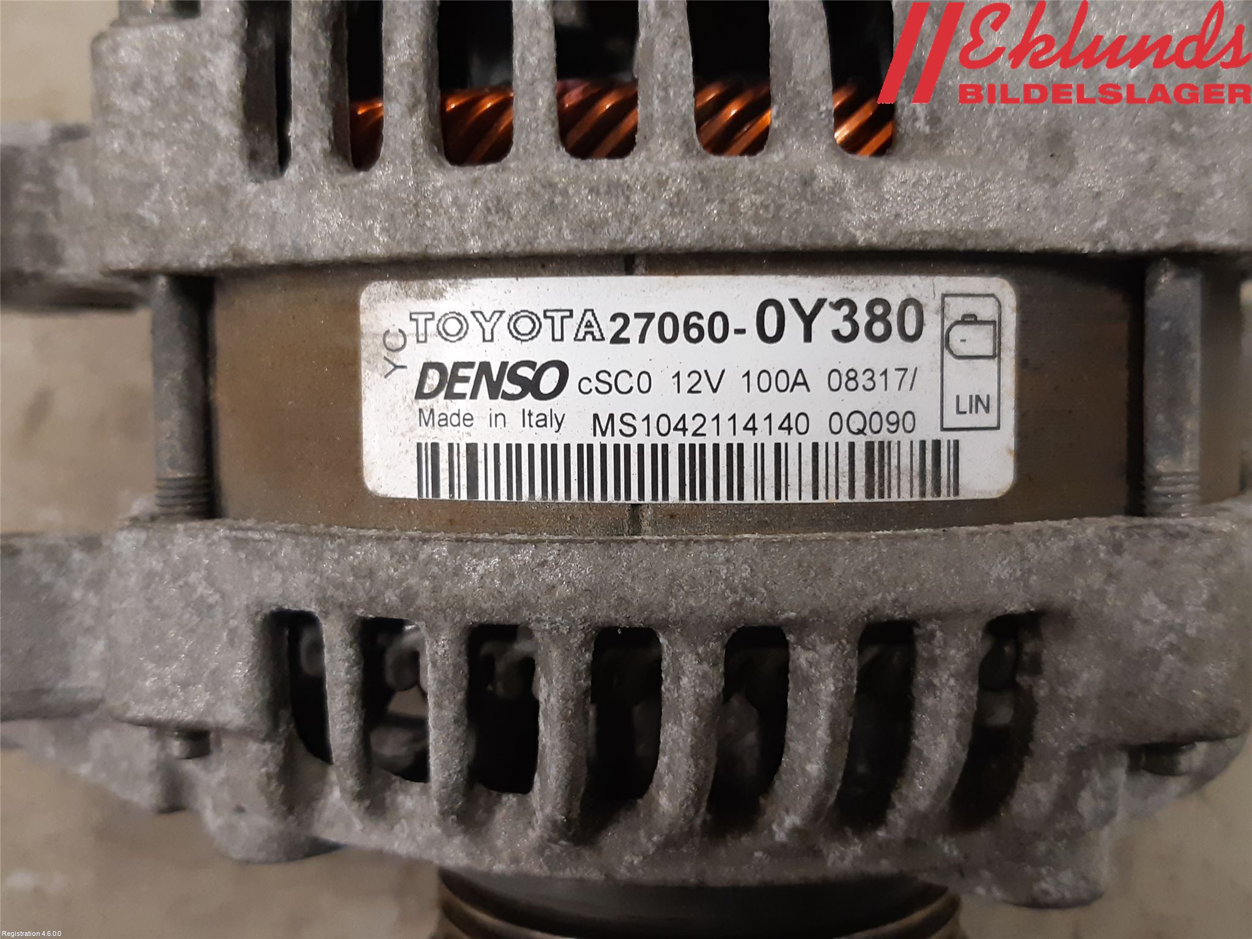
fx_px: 940
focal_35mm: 26
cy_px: 470
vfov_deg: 53.1
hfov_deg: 67.3
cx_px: 626
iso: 200
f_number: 1.7
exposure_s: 1/50
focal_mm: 3.93
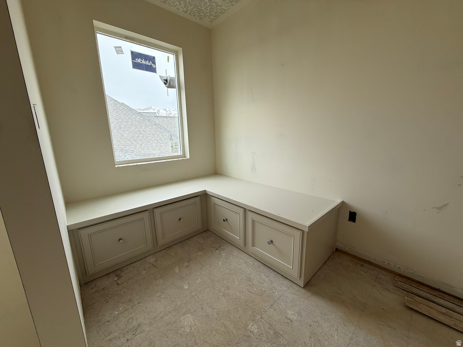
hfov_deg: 102.1
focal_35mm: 14
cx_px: 232
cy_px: 174
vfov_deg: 85.7
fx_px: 187
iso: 64
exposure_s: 1/152
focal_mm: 2.22
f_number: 2.2
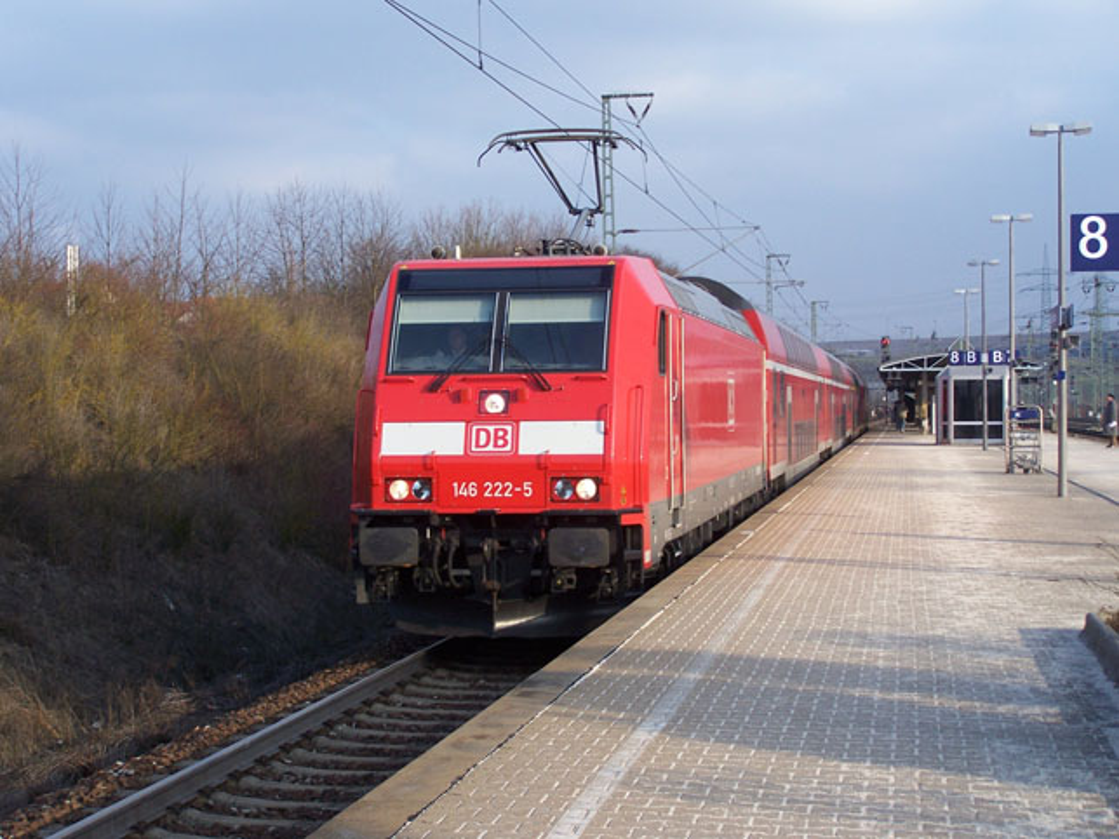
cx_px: 560
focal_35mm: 67
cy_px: 420
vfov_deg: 21.9
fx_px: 2165
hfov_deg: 29.0
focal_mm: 11.1
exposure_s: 1/500
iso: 80
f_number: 3.2
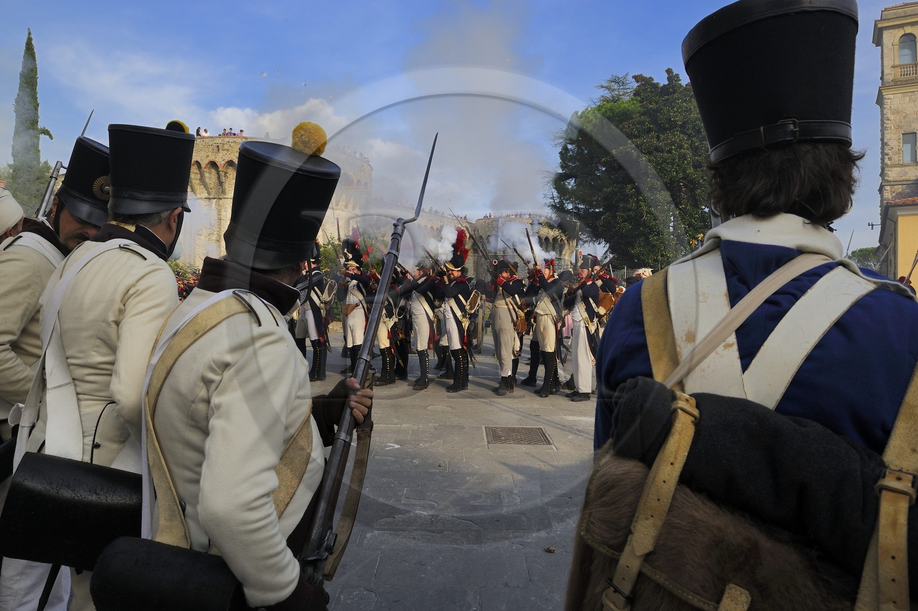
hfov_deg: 73.8
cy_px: 306
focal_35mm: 24
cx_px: 459
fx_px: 611
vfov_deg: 53.1
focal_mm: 24
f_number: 11
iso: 400
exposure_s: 1/200
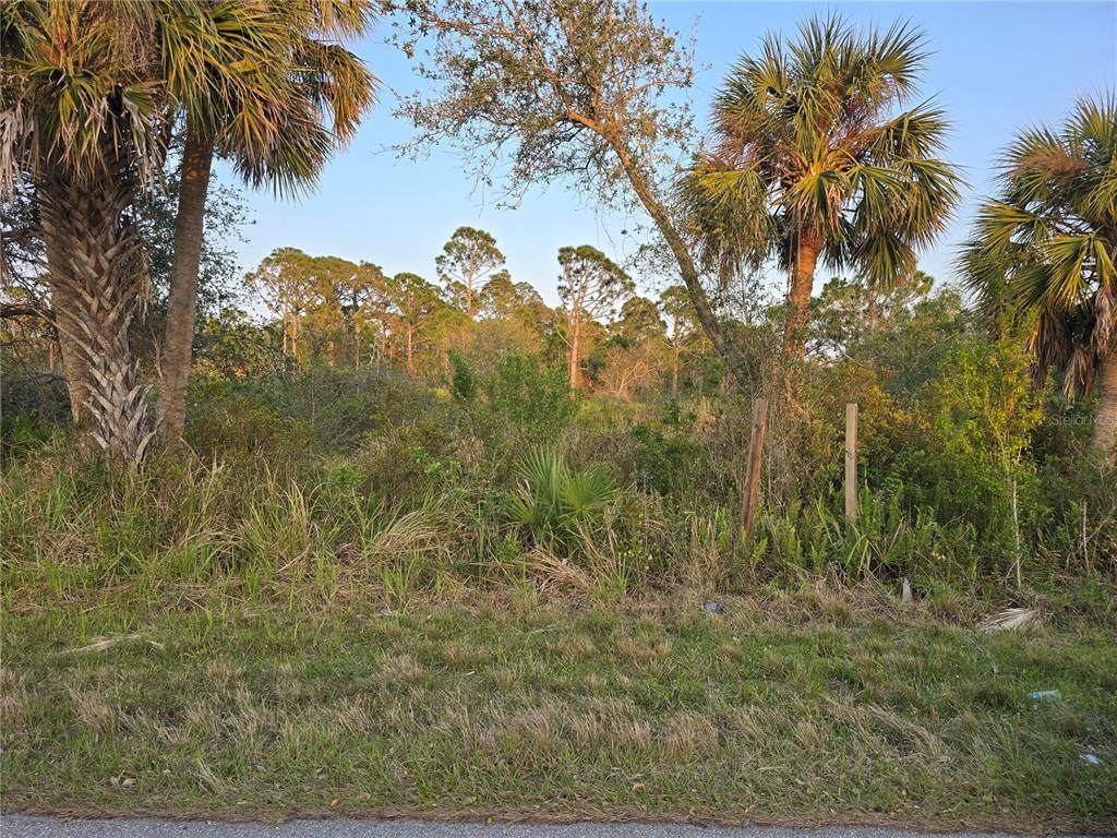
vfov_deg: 58.9
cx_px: 558
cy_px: 419
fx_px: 742
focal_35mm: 23
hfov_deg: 73.9
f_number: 1.7
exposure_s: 1/200
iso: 20
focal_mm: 6.3
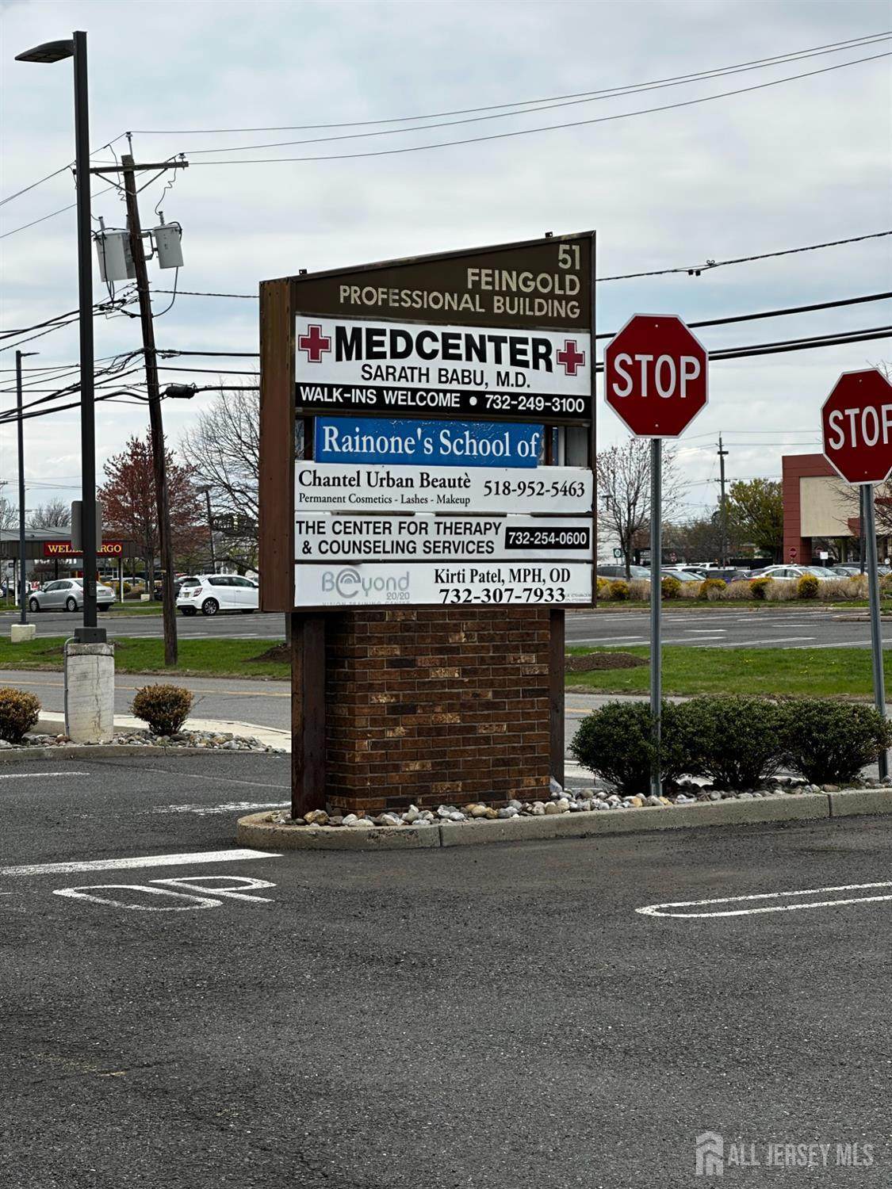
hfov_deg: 19.1
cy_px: 594
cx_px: 446
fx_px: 2646
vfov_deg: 25.3
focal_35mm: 77
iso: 32
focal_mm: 9
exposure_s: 1/245
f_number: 2.8
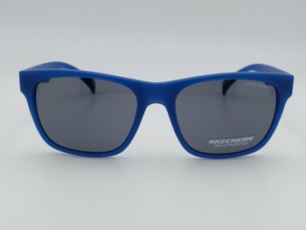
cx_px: 153
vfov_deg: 56.9
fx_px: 212
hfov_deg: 71.6
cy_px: 115
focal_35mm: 24
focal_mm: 5.23
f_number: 1.8
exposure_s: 1/1141
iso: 40
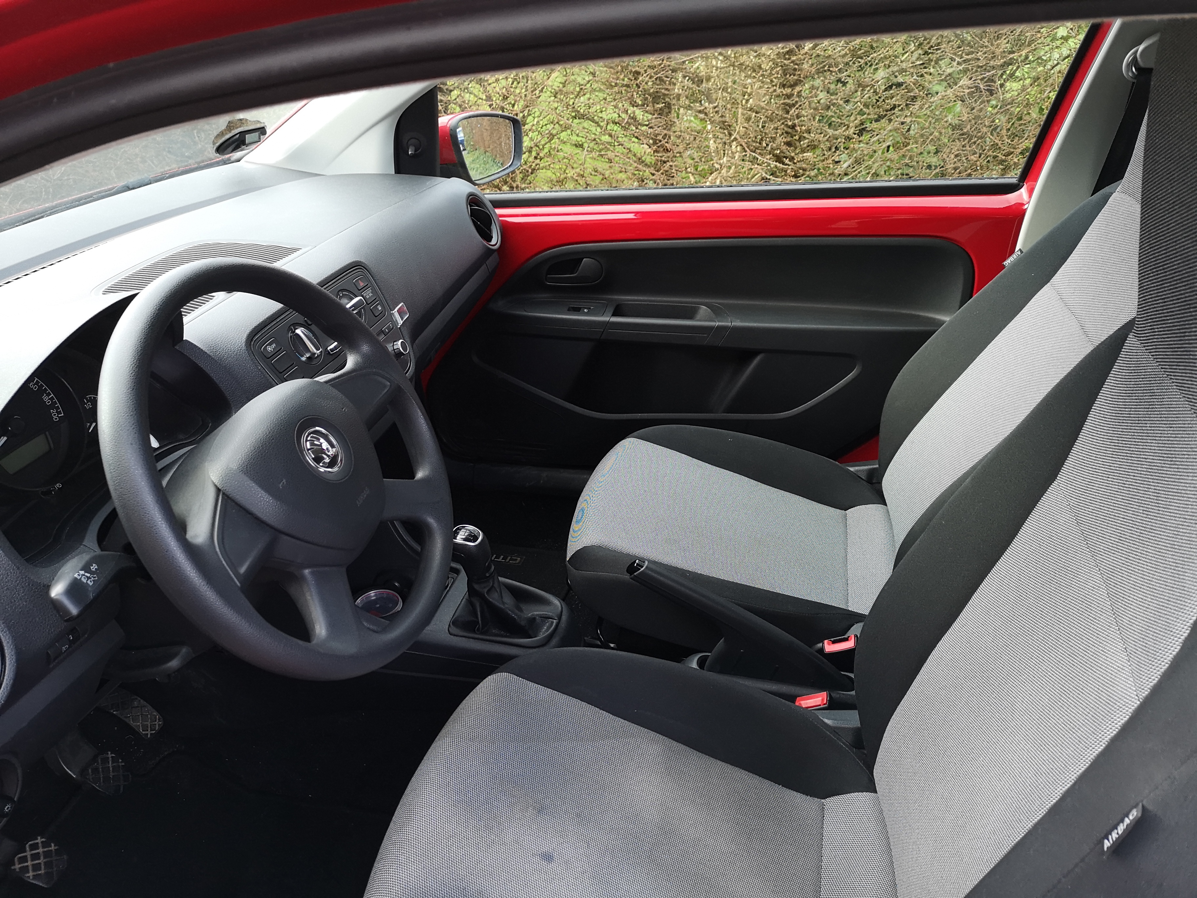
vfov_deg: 51.4
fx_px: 934
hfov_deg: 65.3
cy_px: 449
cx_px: 598
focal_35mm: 27
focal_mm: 3.95
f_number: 1.8
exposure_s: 1/50
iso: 160
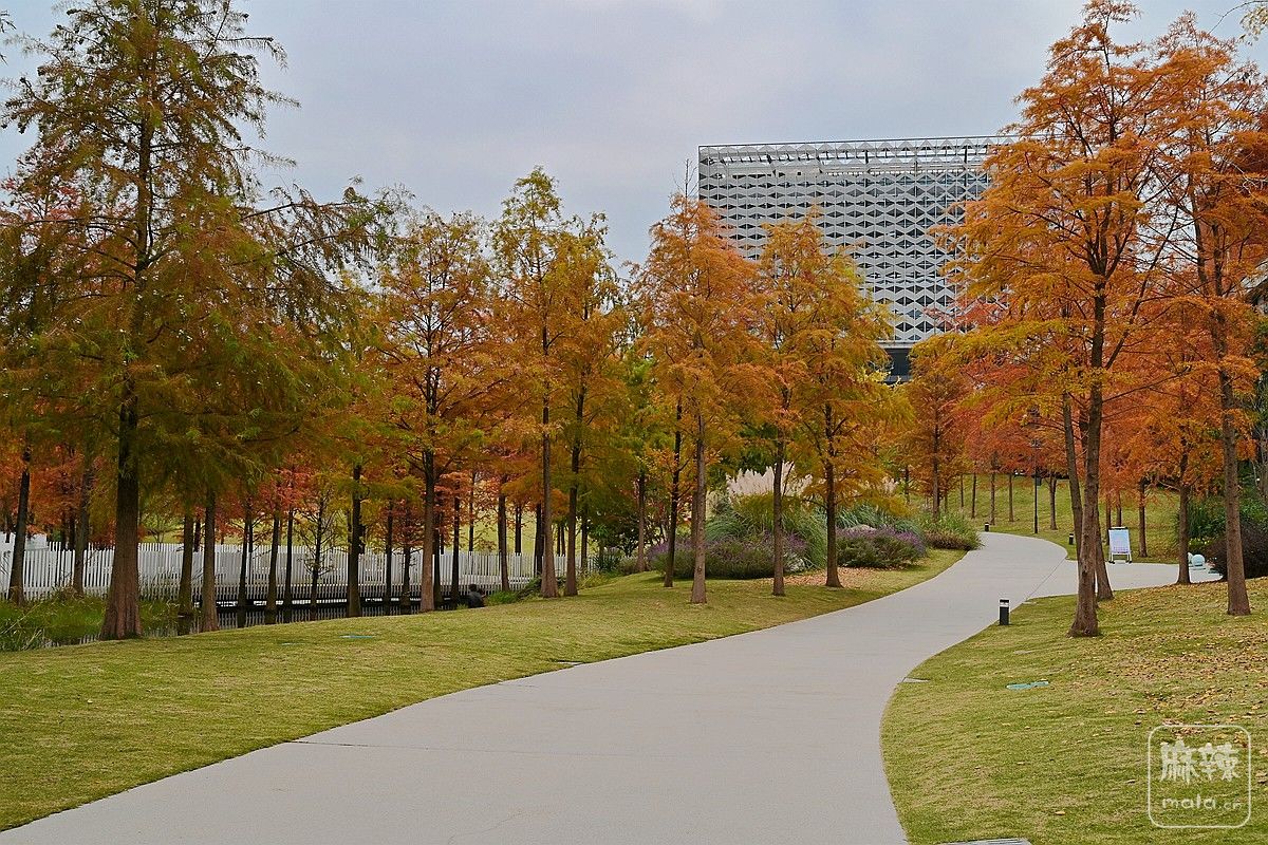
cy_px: 422
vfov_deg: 35.1
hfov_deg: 50.7
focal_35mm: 38
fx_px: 1338
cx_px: 634
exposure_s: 8
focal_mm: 38
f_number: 11
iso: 100
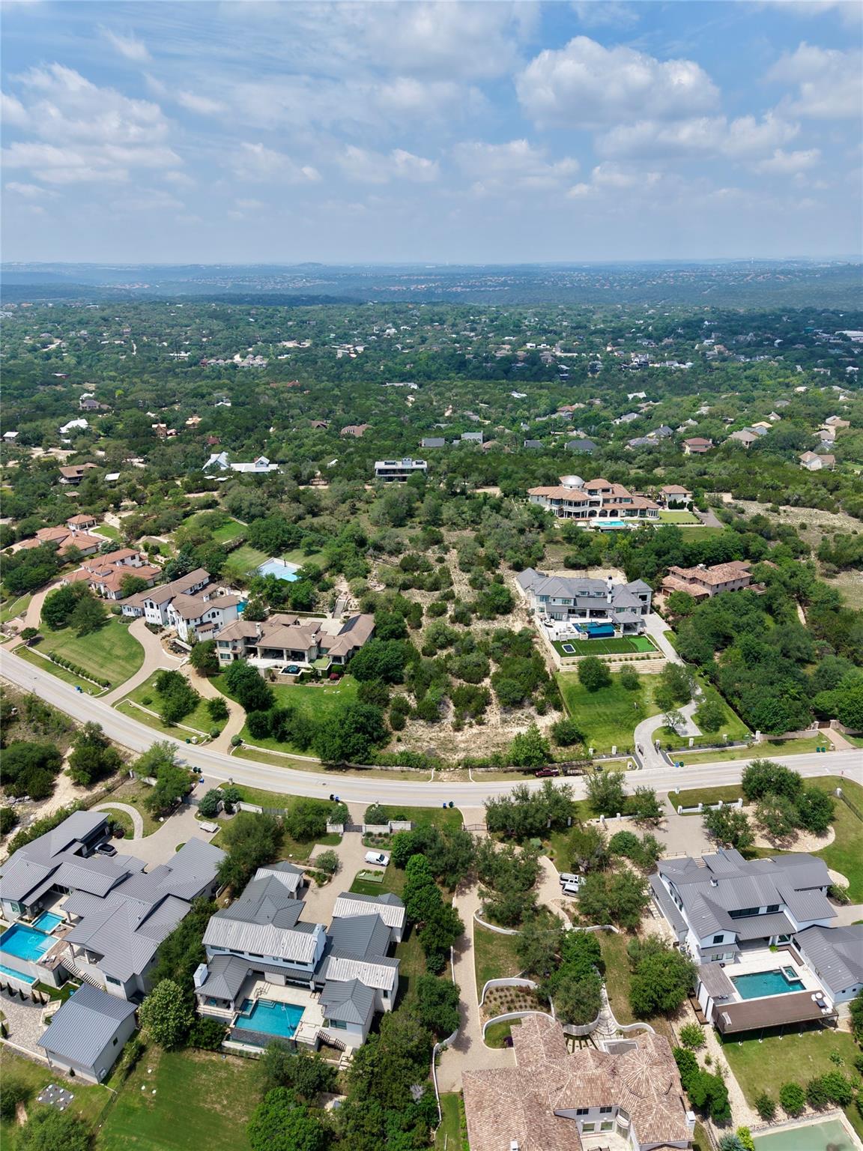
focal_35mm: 24
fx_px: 798
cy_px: 576
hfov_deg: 56.8
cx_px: 432
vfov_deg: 71.6
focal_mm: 8.67
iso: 170
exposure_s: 1/5000
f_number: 1.8
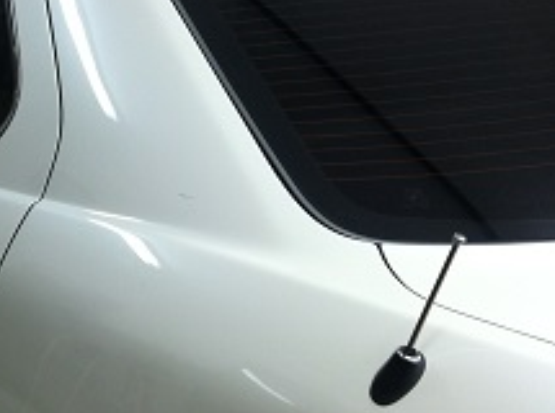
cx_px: 152
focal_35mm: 75
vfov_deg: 19.5
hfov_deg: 25.8
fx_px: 1199
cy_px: 182
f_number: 2.8
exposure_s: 1/24
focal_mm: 3.85
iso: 80
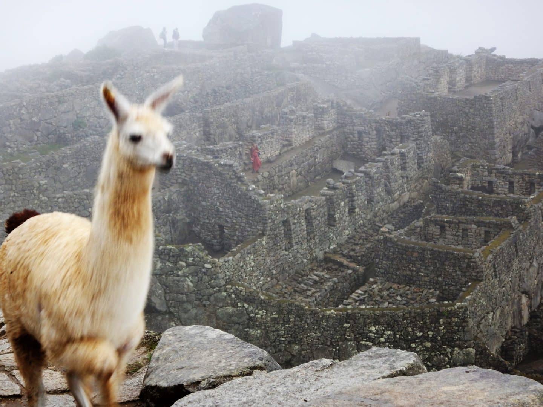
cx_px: 272
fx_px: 1129
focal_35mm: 72
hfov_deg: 27.0
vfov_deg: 20.4
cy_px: 204
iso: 125
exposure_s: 1/30
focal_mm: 13
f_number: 4.5
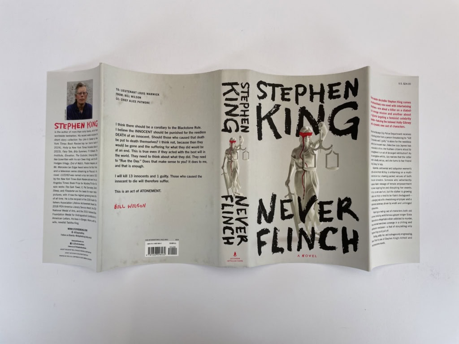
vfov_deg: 53.1
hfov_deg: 67.3
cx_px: 230
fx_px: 345
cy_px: 172
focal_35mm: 26
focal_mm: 4.2
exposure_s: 1/368
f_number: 1.6
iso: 32
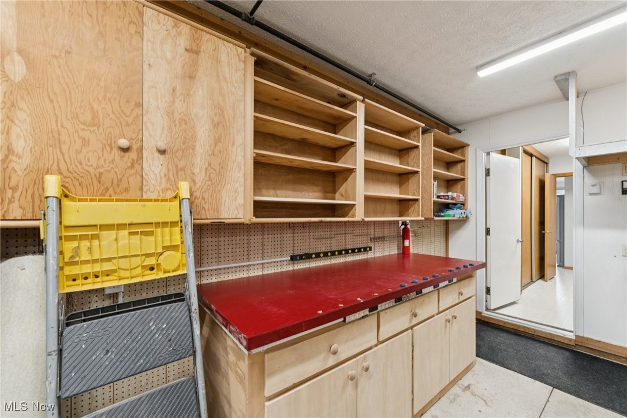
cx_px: 314
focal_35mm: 14
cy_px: 209
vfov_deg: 81.2
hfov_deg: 104.3
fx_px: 244
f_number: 5.6
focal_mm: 14
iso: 200
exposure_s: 1/8
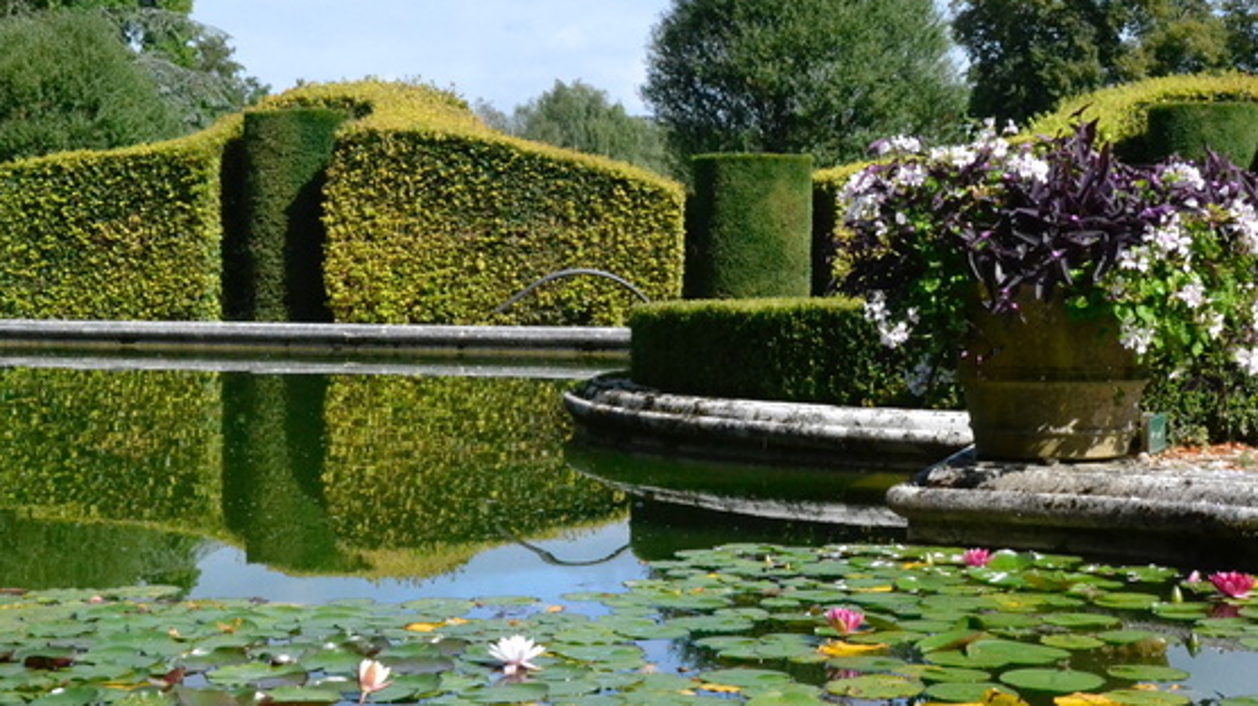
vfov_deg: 21.4
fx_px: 1867
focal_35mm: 56
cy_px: 337
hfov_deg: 37.2
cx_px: 620
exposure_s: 1/1000
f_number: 16
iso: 3200
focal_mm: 22
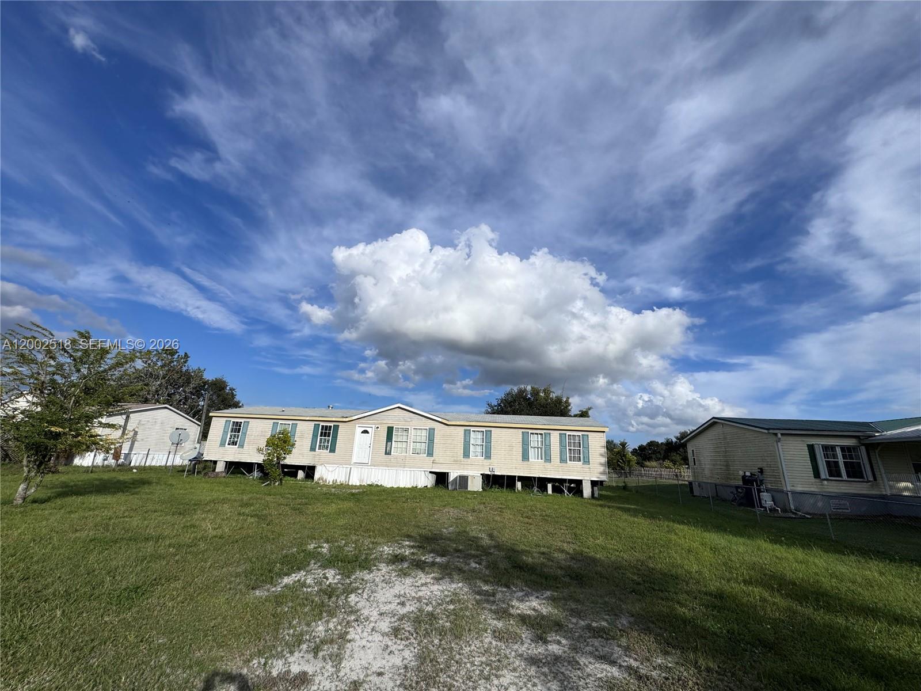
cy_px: 346
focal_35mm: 14
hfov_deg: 102.1
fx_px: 372
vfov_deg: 85.7
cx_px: 460
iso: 40
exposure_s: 1/3906
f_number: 2.2
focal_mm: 2.22
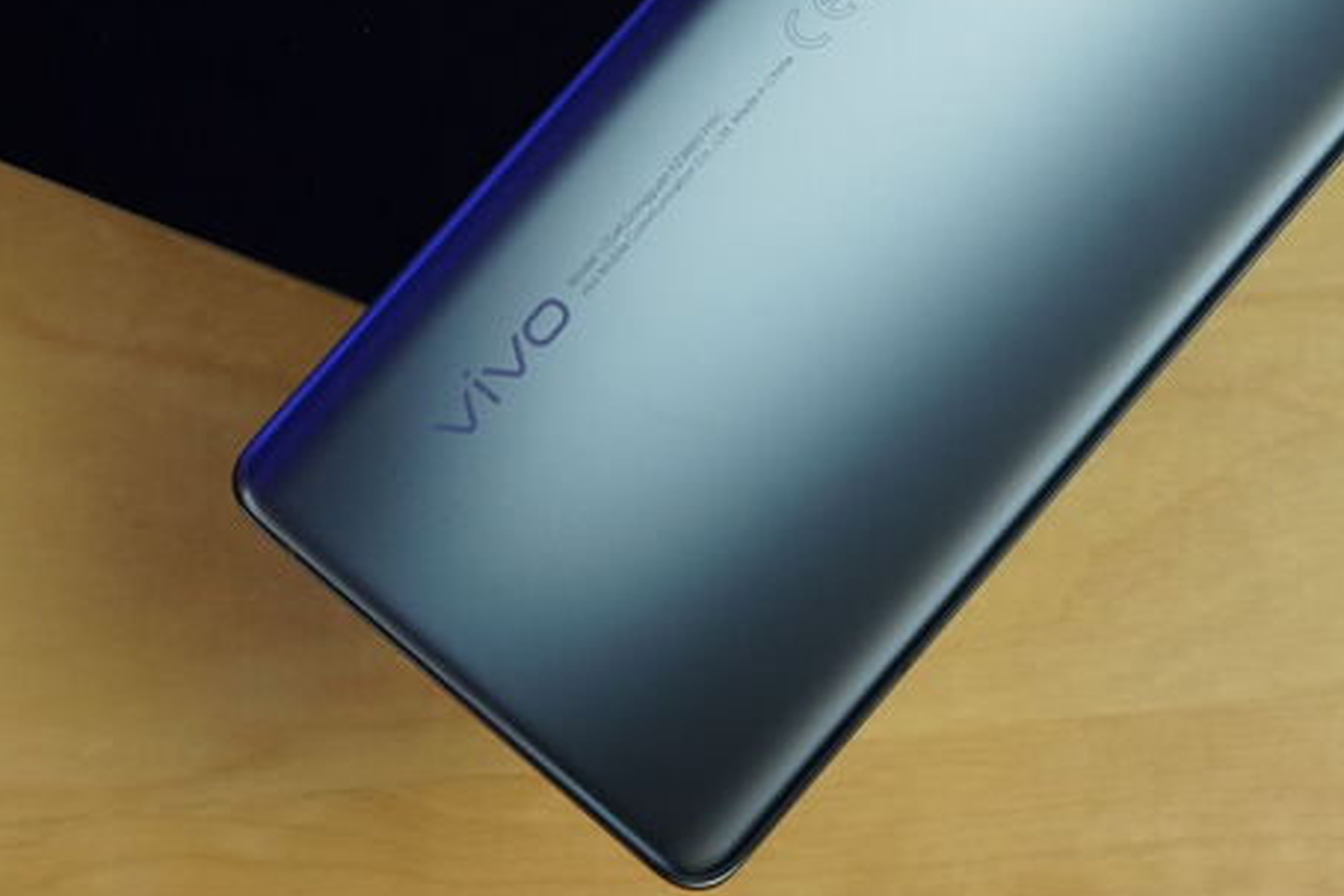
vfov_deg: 12.2
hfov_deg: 18.2
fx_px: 4182
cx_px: 989
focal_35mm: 112
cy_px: 174
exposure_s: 1/200
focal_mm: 53
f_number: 7.1
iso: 2500
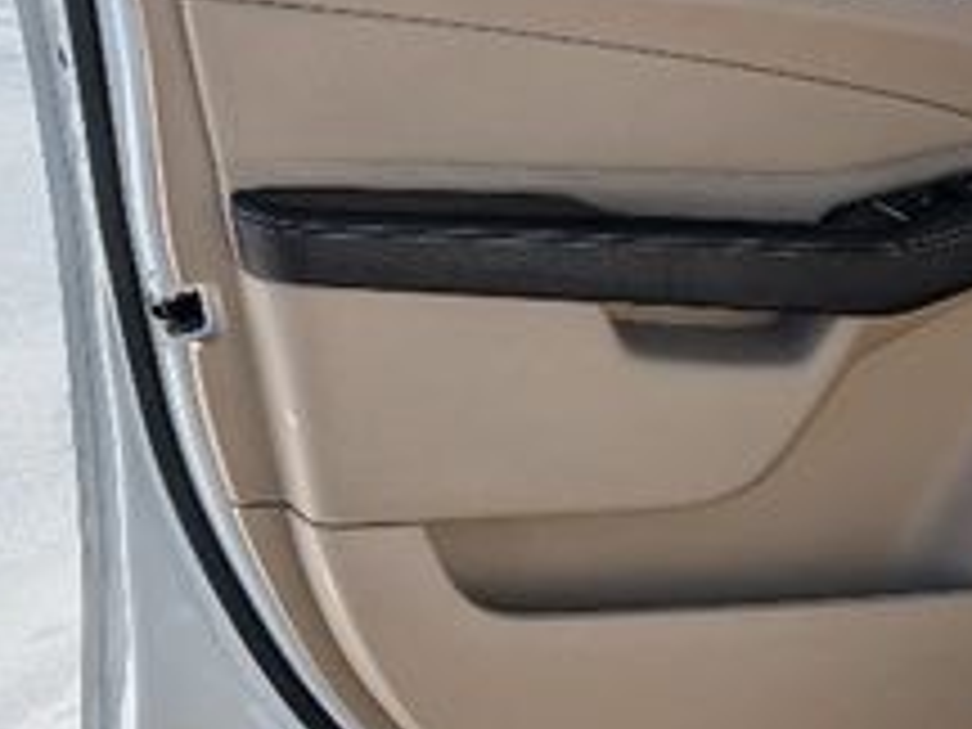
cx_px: 742
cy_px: 50
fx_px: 1994
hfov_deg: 27.0
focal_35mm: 71
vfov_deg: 20.2
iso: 21
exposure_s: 1/1706
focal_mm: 6.9
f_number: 1.68
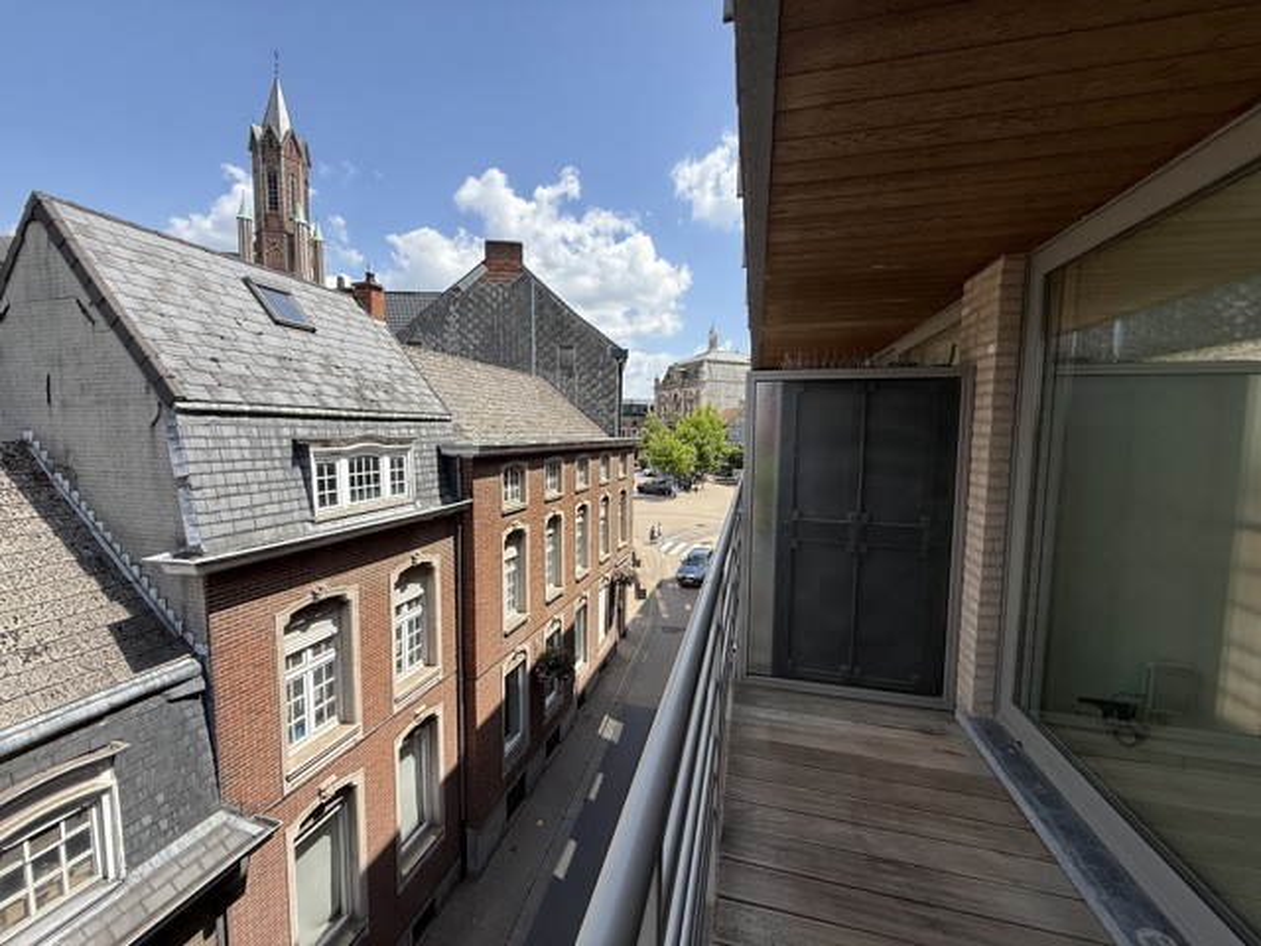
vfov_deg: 85.7
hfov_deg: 102.1
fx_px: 510
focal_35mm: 14
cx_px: 630
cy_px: 473
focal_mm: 2.22
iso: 50
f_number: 2.2
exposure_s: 1/1399
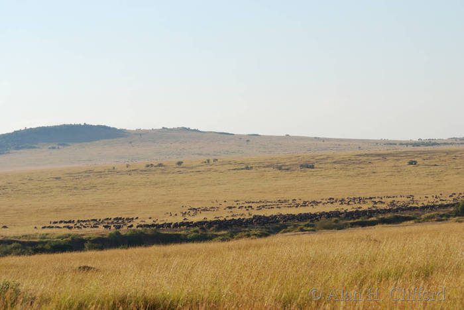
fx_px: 1896
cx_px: 232
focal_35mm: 147
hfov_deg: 14.0
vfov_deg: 9.4
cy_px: 155
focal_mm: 98
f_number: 7.1
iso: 100
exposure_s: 1/250
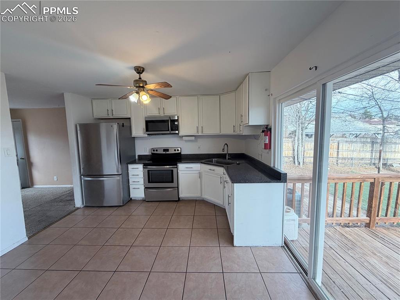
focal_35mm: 14
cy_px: 150
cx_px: 200
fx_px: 162
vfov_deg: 85.6
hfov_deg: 102.1
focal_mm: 2.22
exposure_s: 1/120
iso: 64
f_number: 2.2
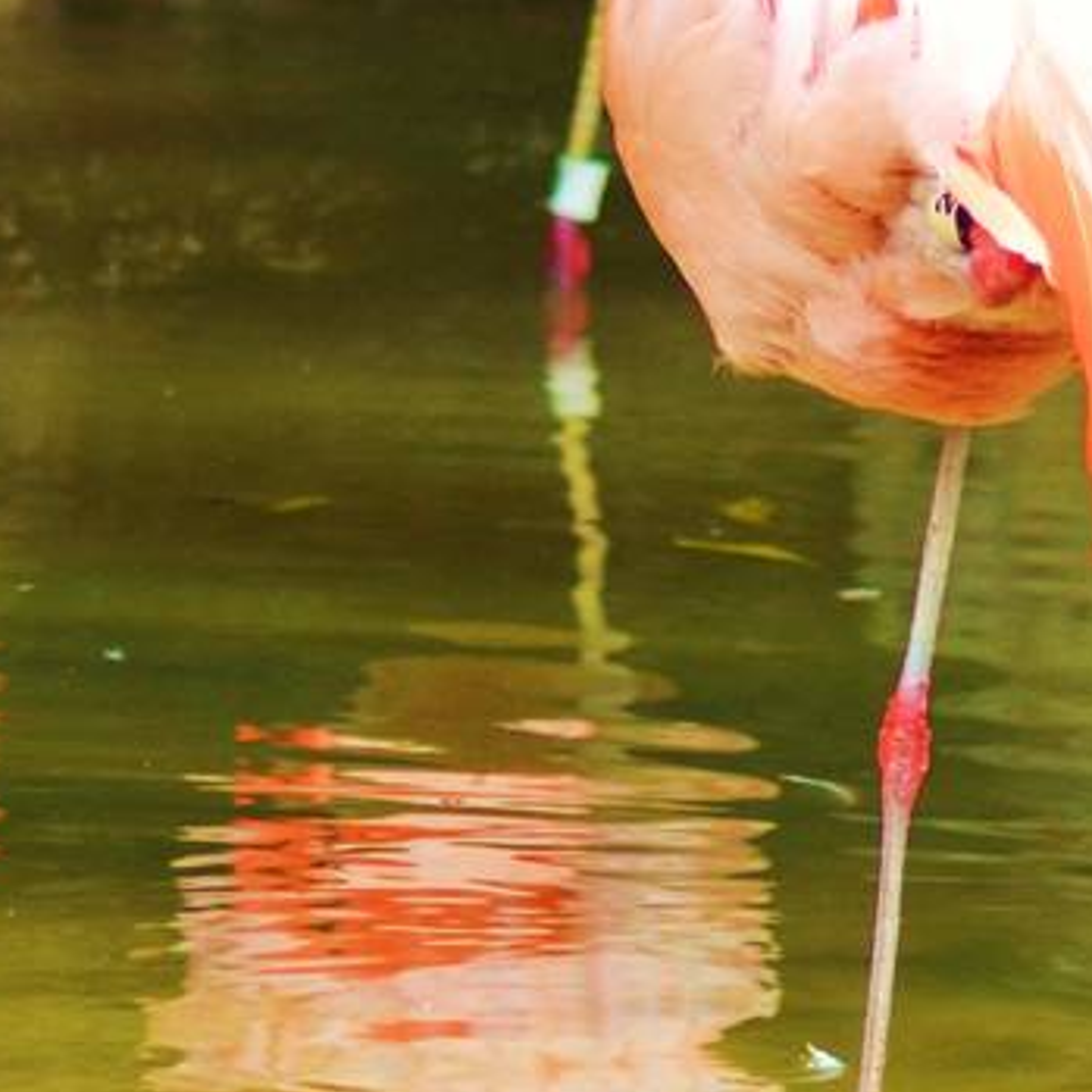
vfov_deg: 2.9
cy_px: 247
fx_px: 21876
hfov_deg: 2.9
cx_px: 160
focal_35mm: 613
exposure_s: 1/320
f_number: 4.5
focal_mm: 105
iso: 400
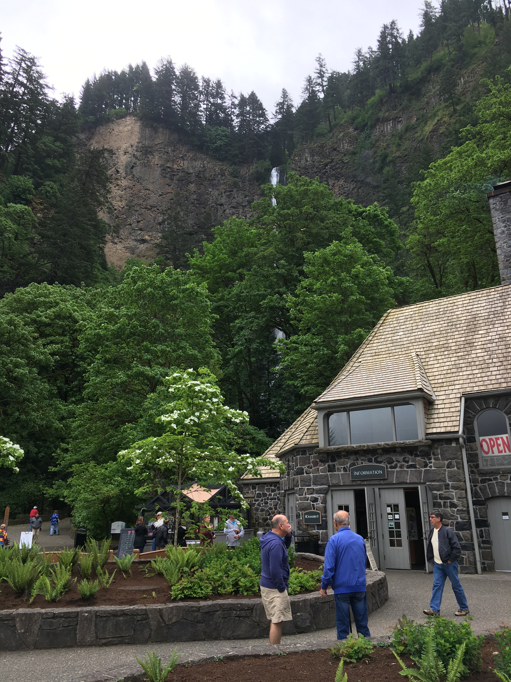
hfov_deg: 48.2
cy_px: 341
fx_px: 571
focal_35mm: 29
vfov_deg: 61.7
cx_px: 256
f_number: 2.2
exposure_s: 1/444
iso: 25
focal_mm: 4.15
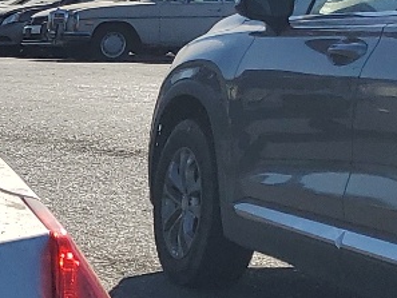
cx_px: -465
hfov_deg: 12.1
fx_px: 1606
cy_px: 381
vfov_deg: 10.4
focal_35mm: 140
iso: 50
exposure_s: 1/5000
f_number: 1.5
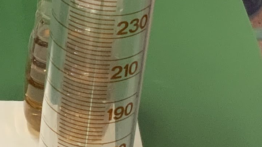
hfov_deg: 12.0
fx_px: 1237
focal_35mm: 178
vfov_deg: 6.8
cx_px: 34
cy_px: 59
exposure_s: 1/50
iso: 100
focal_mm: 3
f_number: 1.8
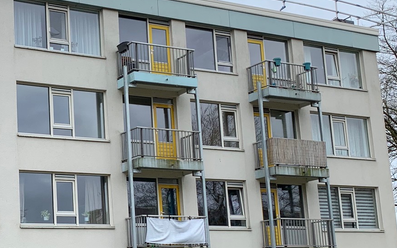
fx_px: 693
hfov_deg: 31.1
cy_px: 185
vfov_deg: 20.2
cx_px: 71
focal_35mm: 64
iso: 25
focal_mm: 4.25
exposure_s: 1/502
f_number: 1.8
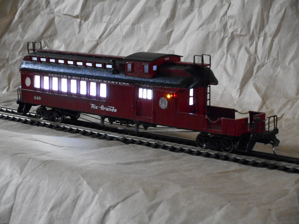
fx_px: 881
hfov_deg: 19.3
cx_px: 150
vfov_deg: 14.5
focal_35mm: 102
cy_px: 112
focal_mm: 18.2
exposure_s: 1/2
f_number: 5.8
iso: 800
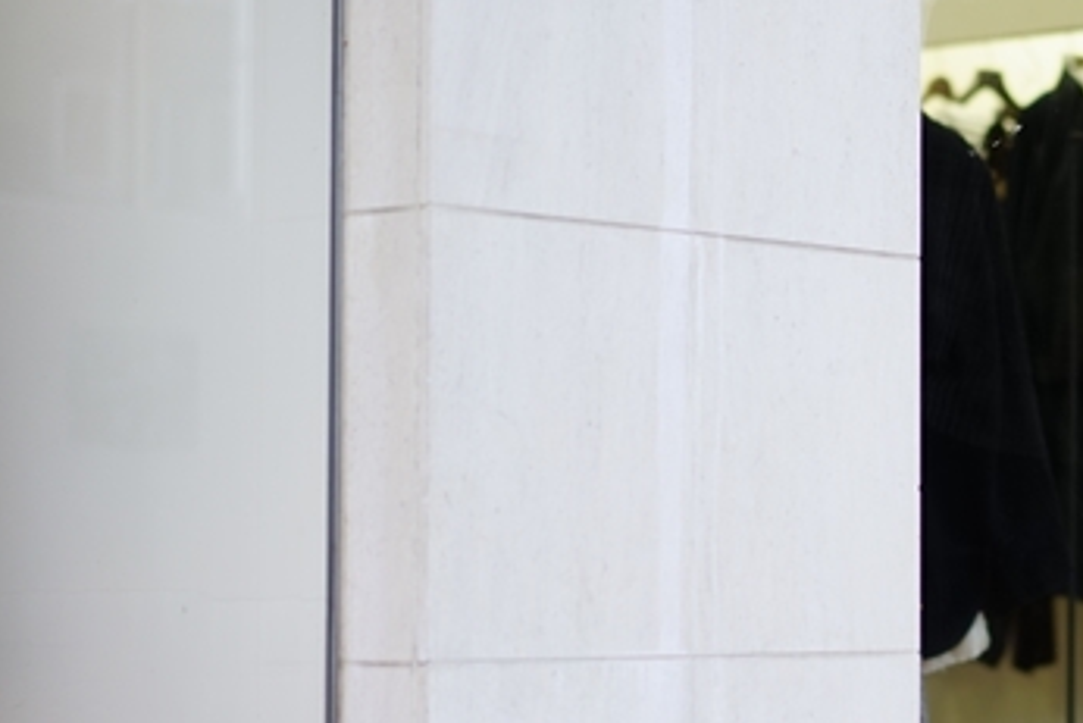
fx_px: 3822
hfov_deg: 15.8
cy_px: 355
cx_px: 1136
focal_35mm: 127
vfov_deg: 10.8
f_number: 1.8
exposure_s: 1/100
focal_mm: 55
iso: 100
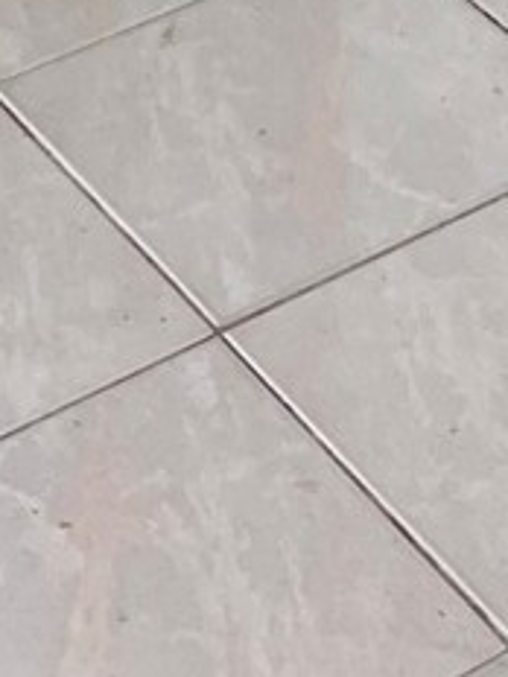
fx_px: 3366
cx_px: 671
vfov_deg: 9.1
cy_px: -1421
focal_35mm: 172
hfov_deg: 8.5
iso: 100
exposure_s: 1/121
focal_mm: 4.2
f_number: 1.6
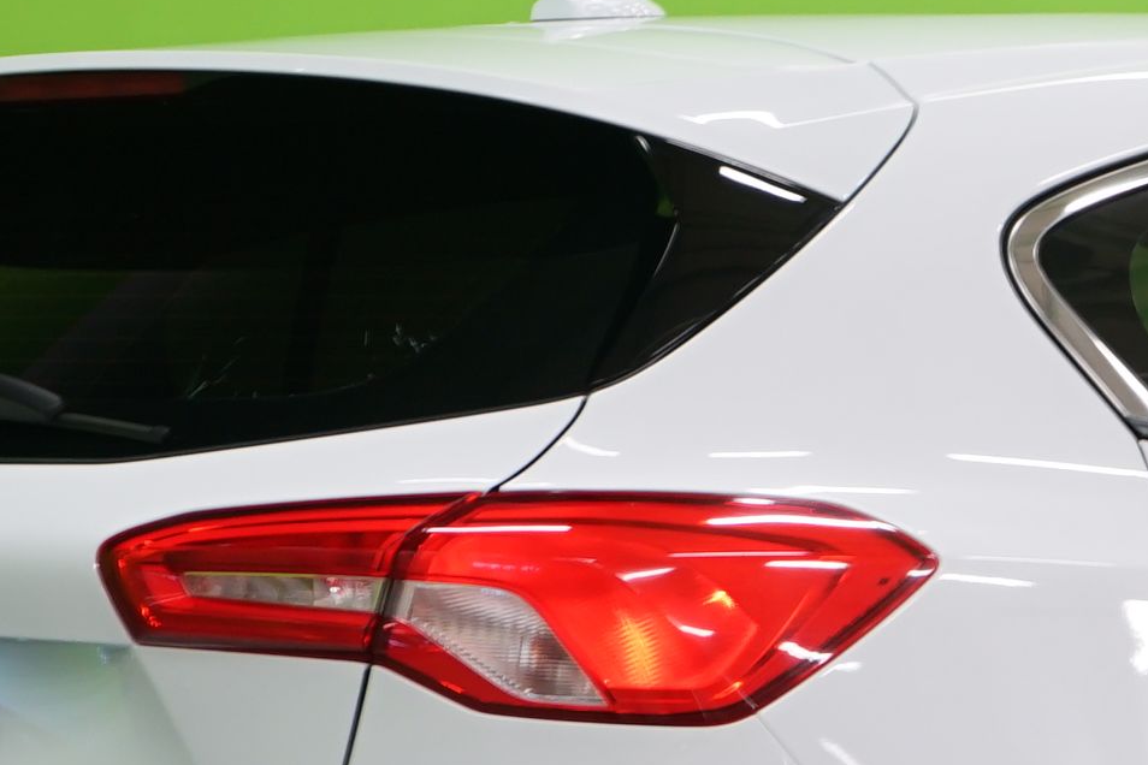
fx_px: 6314
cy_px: 540
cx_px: 1232
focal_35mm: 198
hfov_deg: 10.3
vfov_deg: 6.9
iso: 400
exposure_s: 1/13
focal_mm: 48
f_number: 4.5
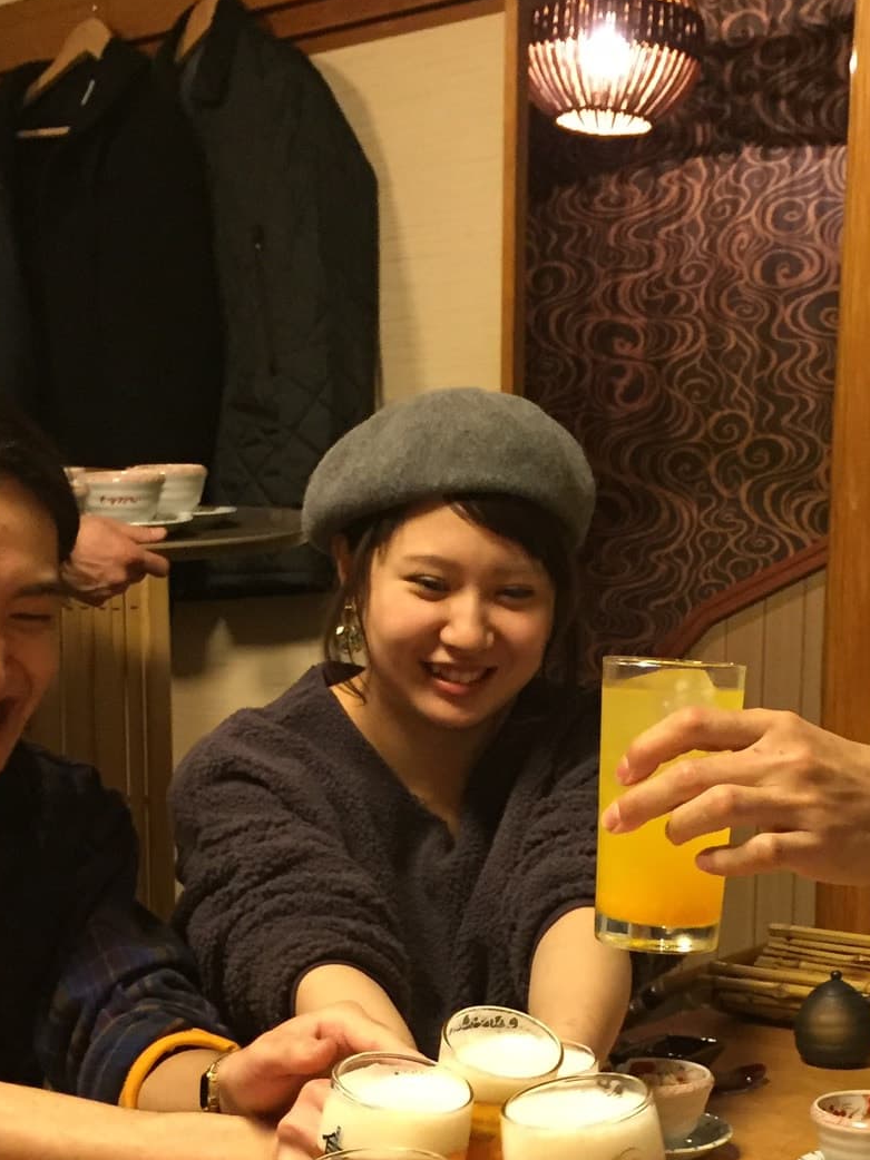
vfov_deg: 32.8
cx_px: 558
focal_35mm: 57
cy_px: 928
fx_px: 1911
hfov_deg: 25.6
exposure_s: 1/20
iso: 250
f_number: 2.2
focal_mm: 4.15
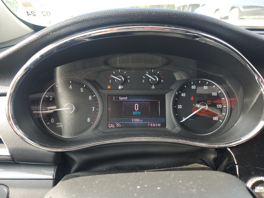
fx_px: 198
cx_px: 132
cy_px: 99
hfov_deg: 67.3
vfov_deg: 53.1
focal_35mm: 26
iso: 50
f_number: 1.5
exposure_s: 1/139
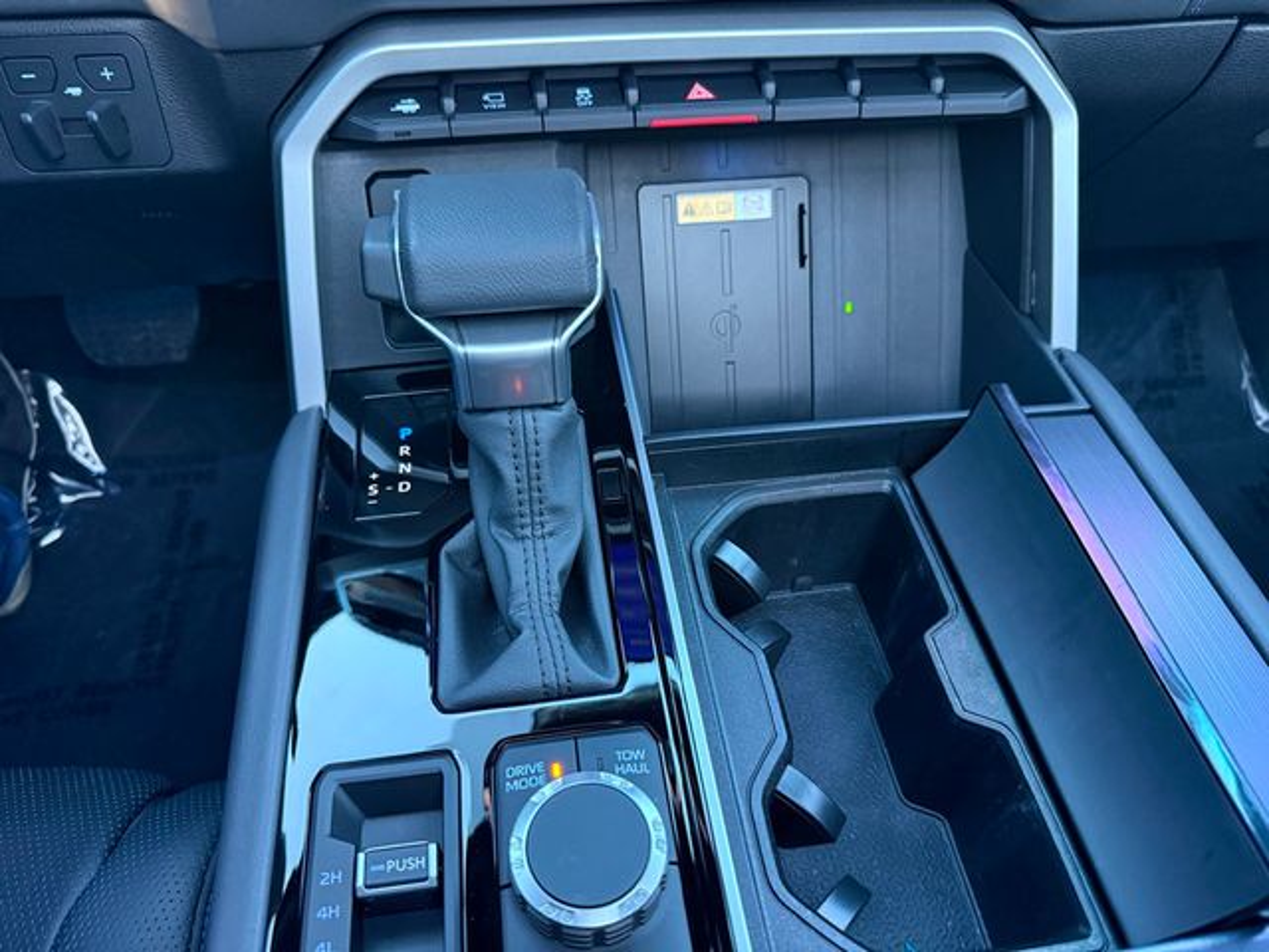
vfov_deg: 56.8
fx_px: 880
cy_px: 476
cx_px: 634
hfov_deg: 71.6
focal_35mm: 24
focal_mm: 6.76
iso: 800
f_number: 1.78
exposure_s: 1/53
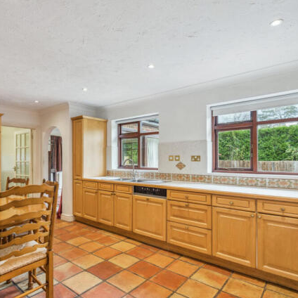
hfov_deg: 71.9
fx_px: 205
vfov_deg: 72.1
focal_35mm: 21
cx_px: 132
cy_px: 152
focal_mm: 16
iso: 800
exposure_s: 1/30
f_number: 5.6
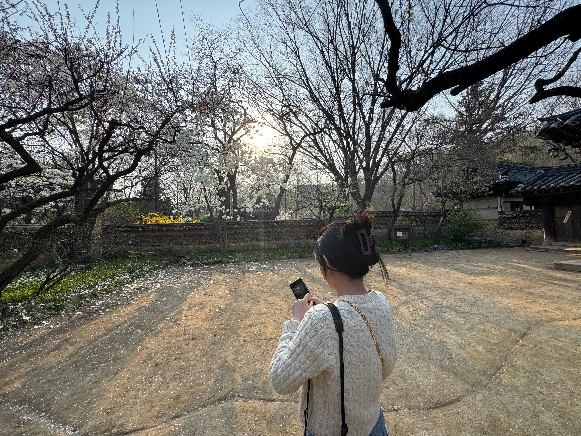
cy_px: 218
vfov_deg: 85.7
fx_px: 235
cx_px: 290
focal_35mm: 14
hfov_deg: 102.1
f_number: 2.2
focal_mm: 2.22
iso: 40
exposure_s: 1/669
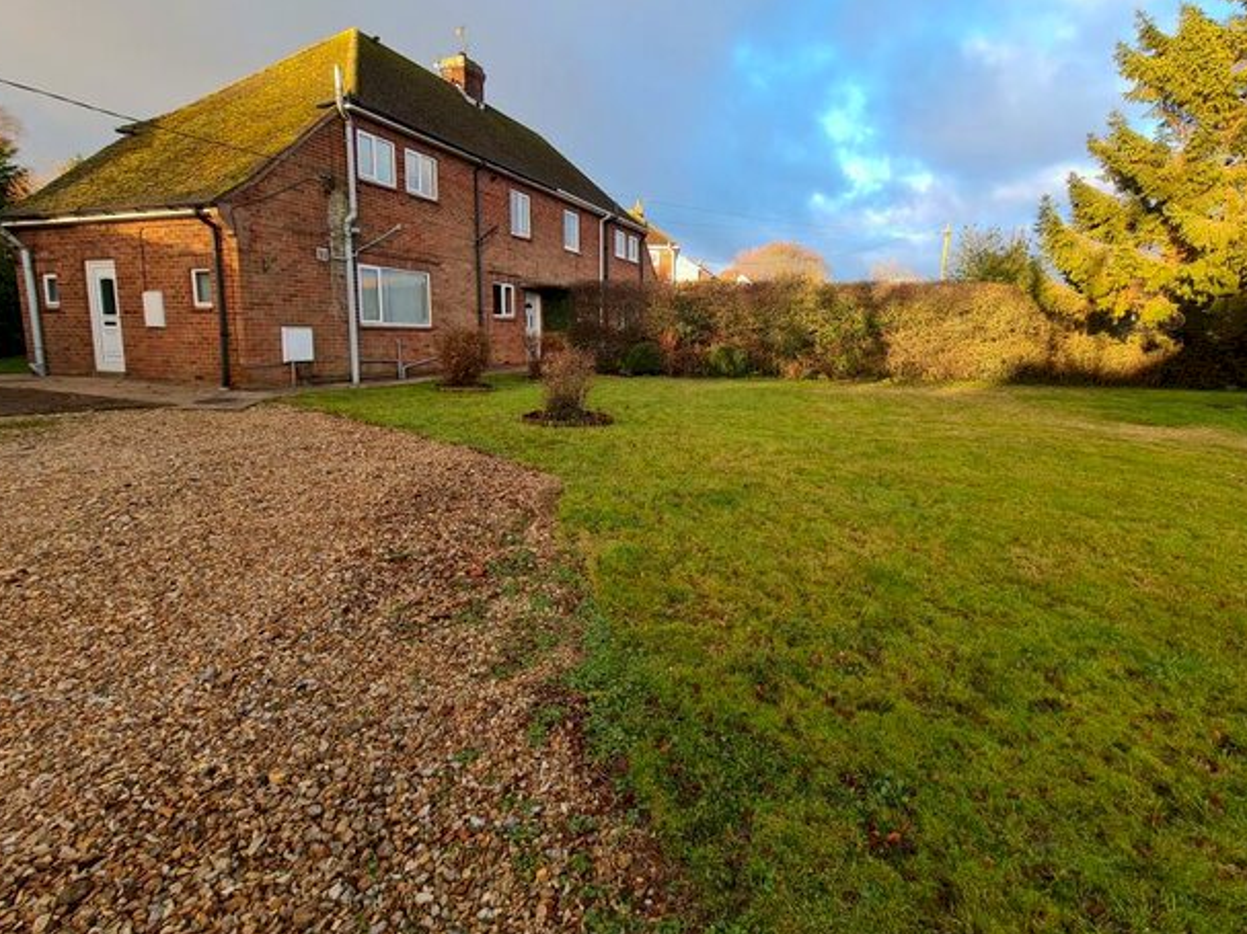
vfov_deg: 81.2
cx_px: 688
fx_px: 540
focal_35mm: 15
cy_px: 401
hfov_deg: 97.8
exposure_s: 1/185
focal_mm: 2.2
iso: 64
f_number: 2.2
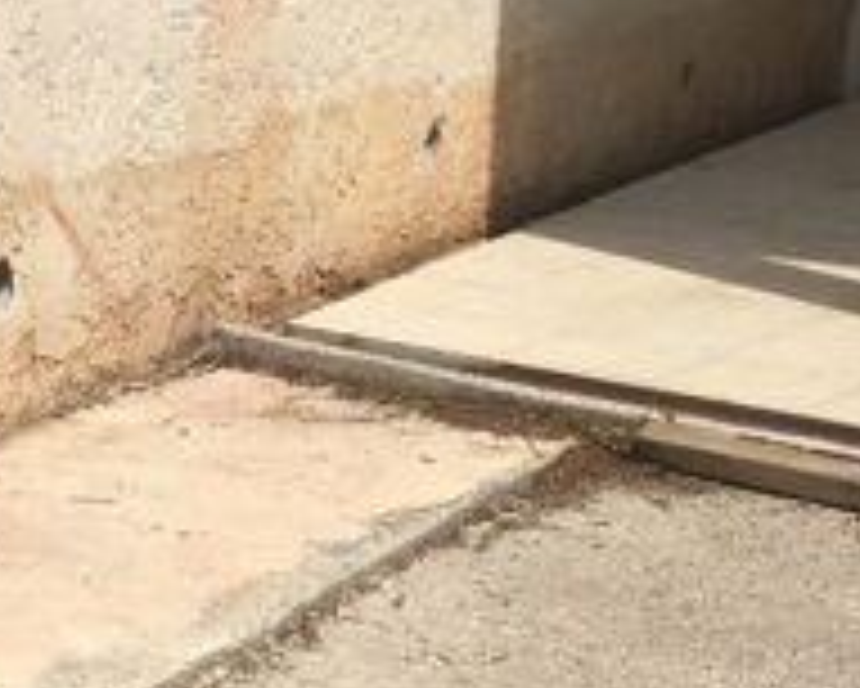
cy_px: 1070
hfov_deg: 18.9
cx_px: -212
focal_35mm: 95
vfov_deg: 14.9
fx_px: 2419
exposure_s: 1/3968
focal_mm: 4.15
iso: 32
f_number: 2.2
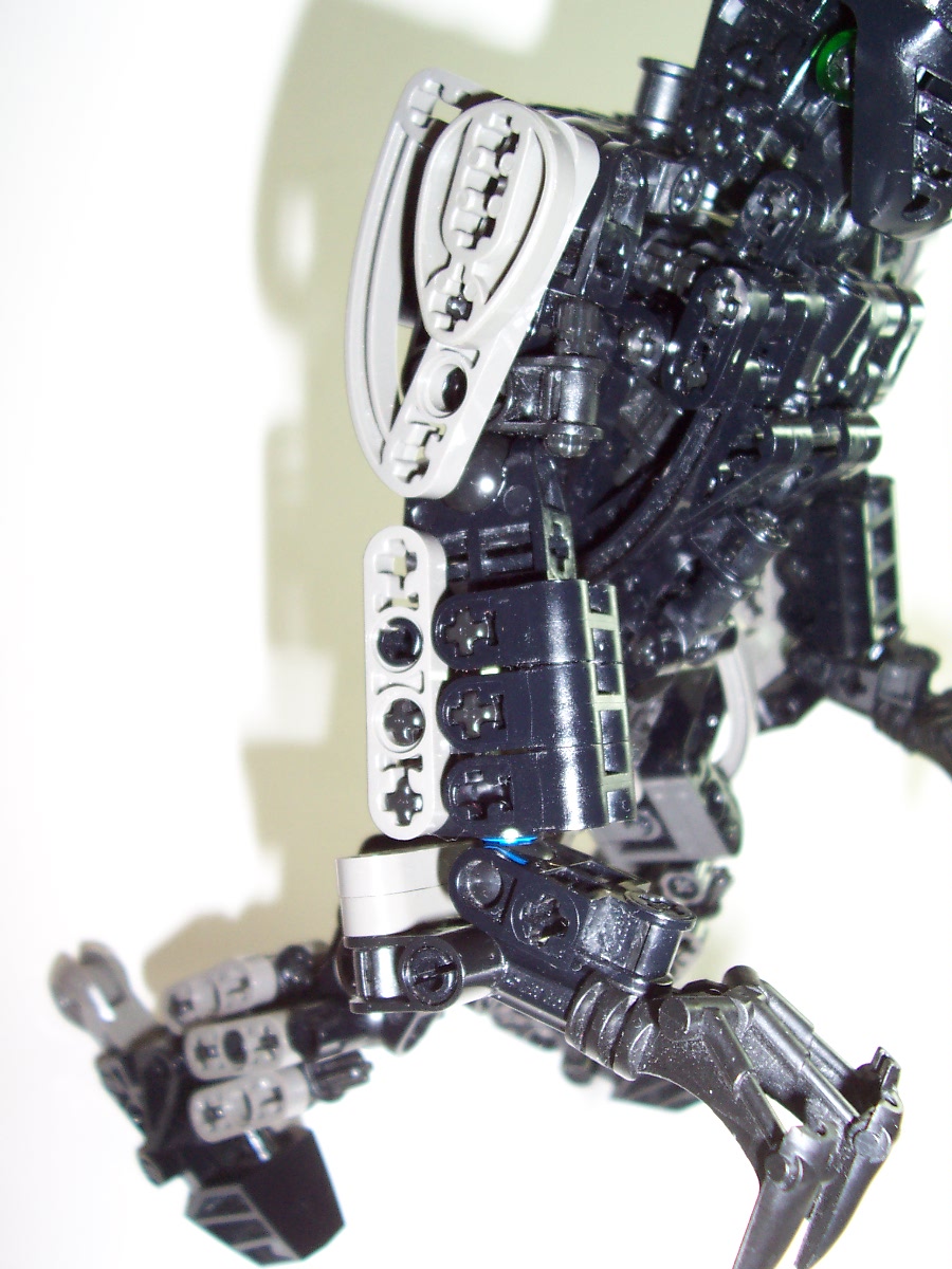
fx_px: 1357
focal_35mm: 37
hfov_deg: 38.7
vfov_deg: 50.1
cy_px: 634
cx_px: 476
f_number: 2.8
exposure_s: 1/60
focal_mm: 5.6
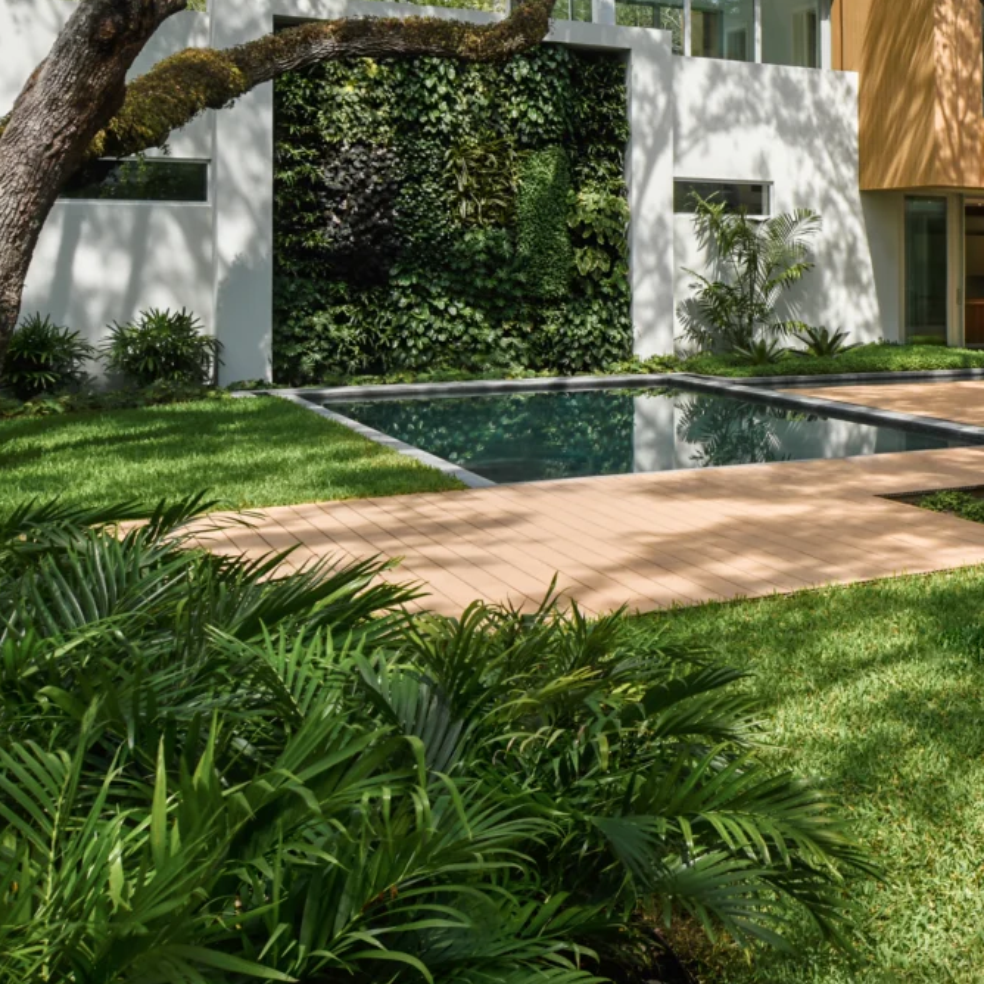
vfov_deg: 36.3
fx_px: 1415
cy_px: 127
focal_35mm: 44
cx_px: 1231
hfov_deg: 31.1
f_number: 16
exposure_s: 1/50
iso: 64
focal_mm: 18
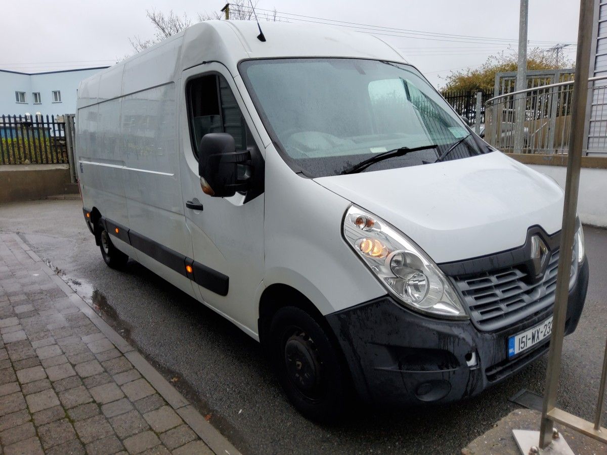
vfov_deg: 53.1
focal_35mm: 26
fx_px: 456
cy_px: 228
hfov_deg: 67.3
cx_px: 304
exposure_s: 1/120
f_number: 2
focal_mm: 3.08
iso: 80
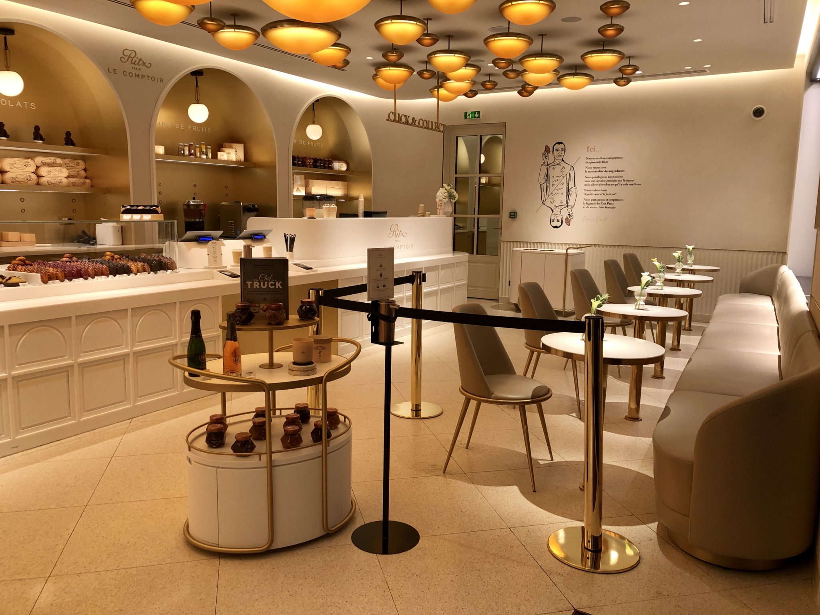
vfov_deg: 49.7
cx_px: 410
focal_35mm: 28
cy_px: 308
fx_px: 663
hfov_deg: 63.4
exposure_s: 1/67
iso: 40
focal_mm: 3.99
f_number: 1.8
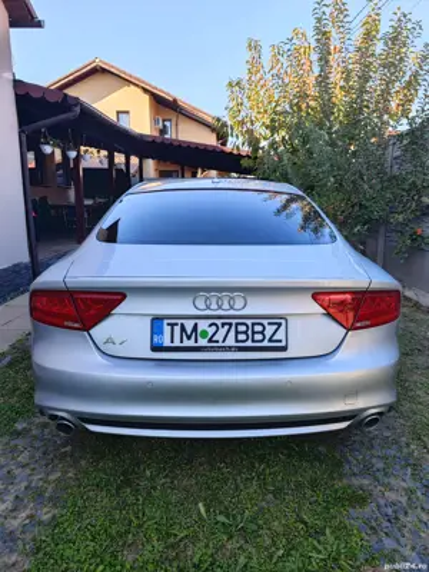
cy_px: 286
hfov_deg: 58.9
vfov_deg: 73.9
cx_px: 214
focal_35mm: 23
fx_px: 380
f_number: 1.9
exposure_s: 1/120
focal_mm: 8.7
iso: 50
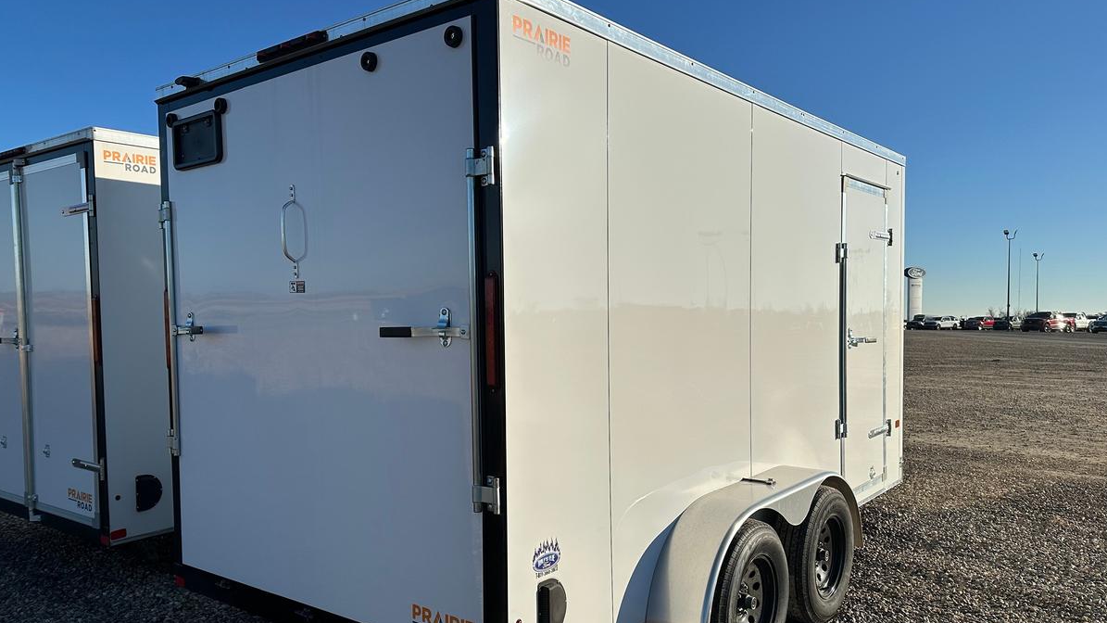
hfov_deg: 67.9
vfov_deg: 41.4
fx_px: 822
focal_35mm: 28
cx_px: 541
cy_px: 360
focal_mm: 6.86
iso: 80
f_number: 1.78
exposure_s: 1/8929
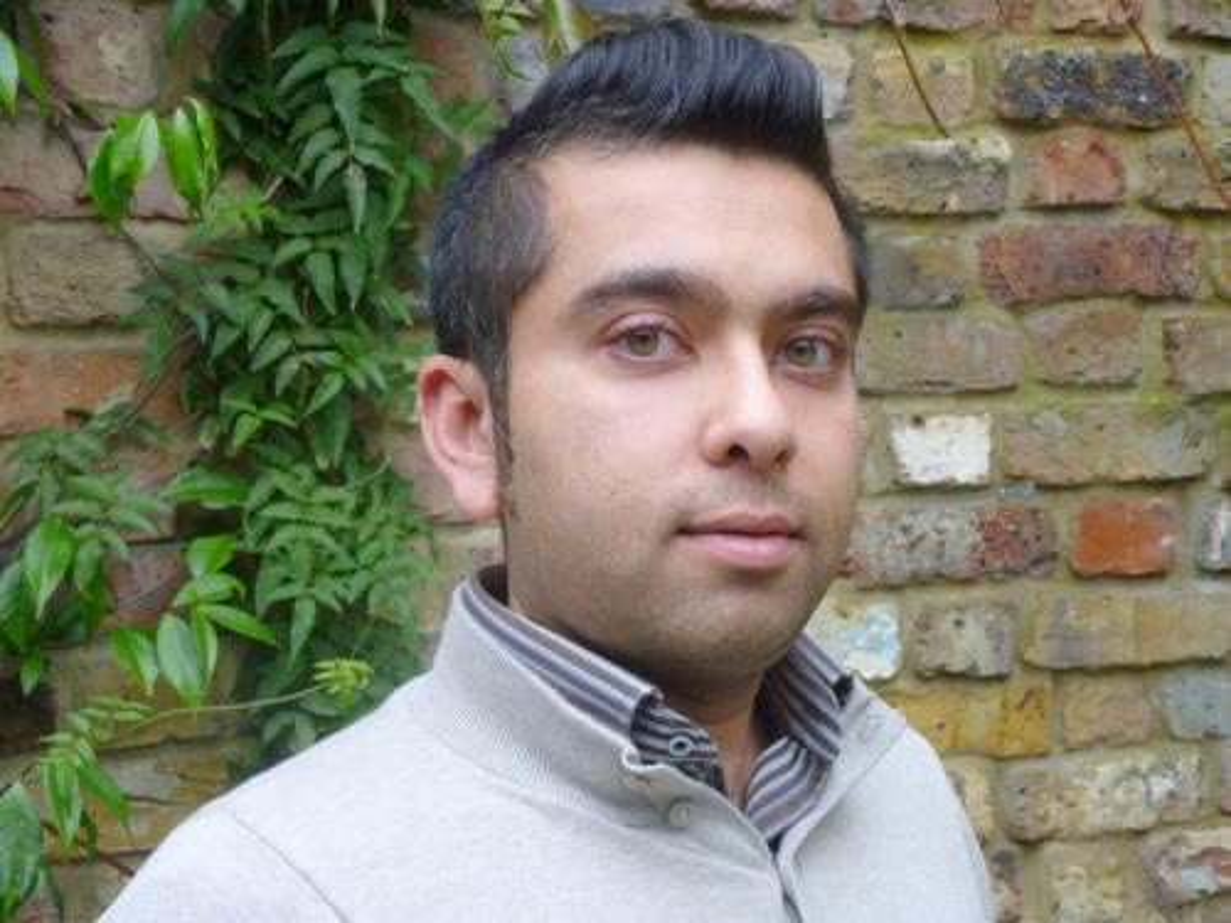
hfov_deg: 27.4
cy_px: 462
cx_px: 616
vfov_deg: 20.7
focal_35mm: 71
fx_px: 2525
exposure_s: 1/40
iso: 400
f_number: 4.8
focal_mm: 12.7
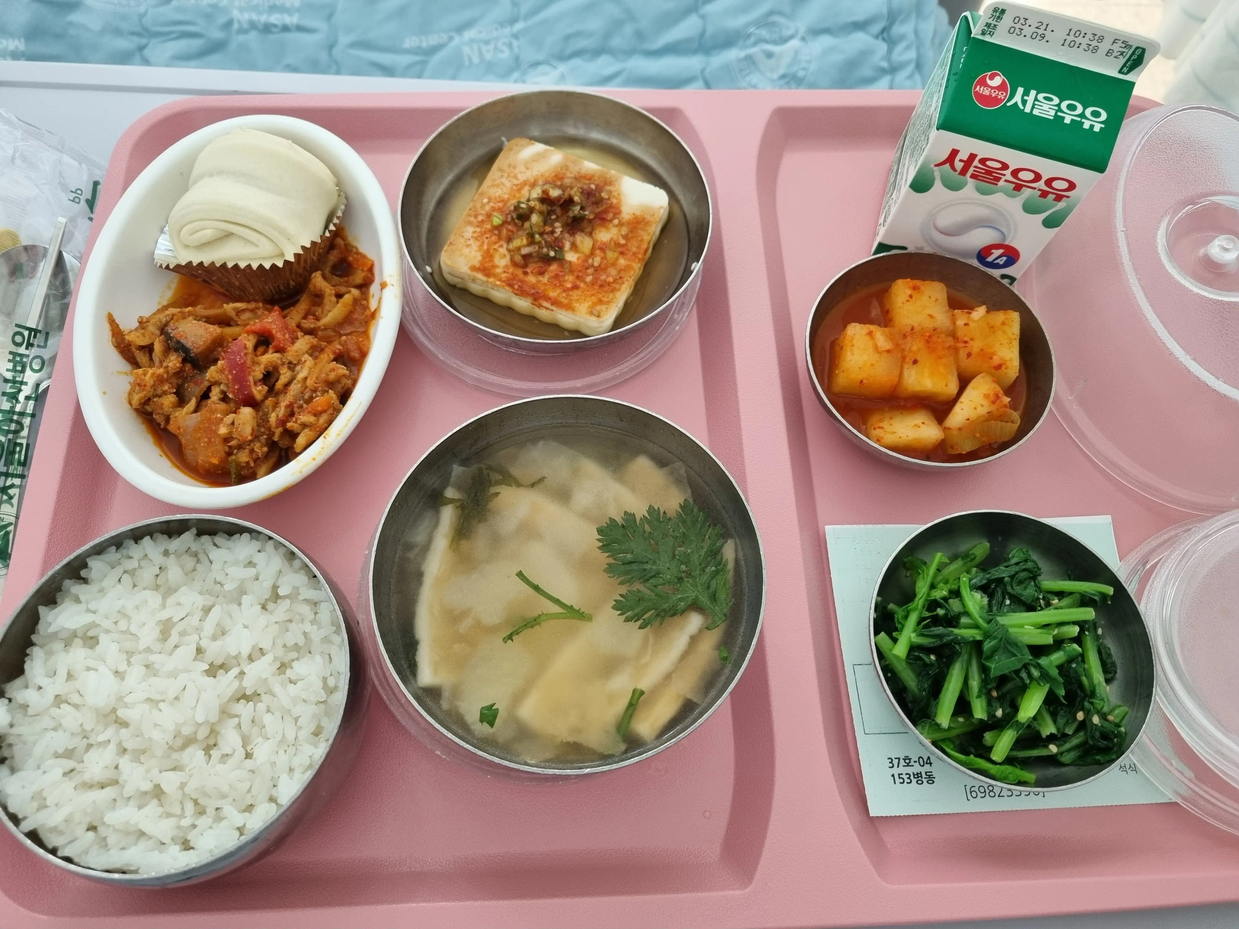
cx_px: 620
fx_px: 931
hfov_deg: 67.3
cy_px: 464
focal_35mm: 26
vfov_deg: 53.1
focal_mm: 5.4
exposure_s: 1/40
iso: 250
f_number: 1.8
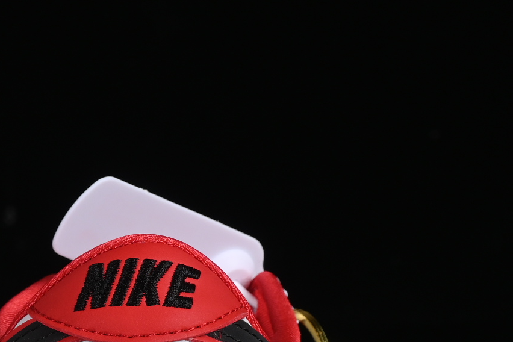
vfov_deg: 5.6
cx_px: 2
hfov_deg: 8.4
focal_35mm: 245
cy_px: 291
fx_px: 3491
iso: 160
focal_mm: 50
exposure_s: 1/80
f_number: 8
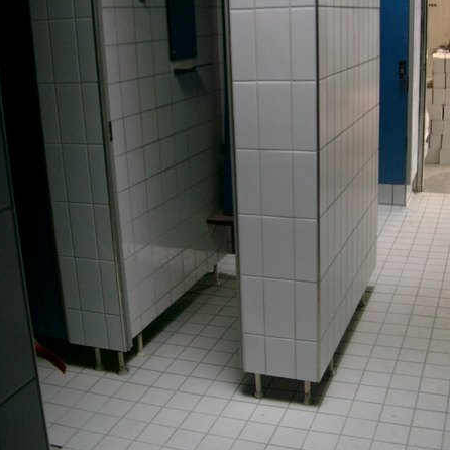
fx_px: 647
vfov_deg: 38.3
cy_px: 226
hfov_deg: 38.3
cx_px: 244
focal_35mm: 44
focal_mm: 7.6
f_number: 2.6
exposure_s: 1/50
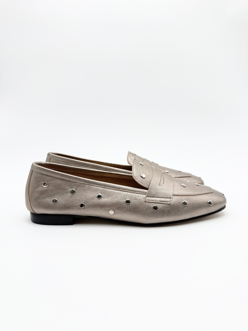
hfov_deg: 56.8
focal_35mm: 24
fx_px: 229
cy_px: 166
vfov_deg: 71.6
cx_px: 124
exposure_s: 1/467
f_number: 1.78
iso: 80
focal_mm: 6.76
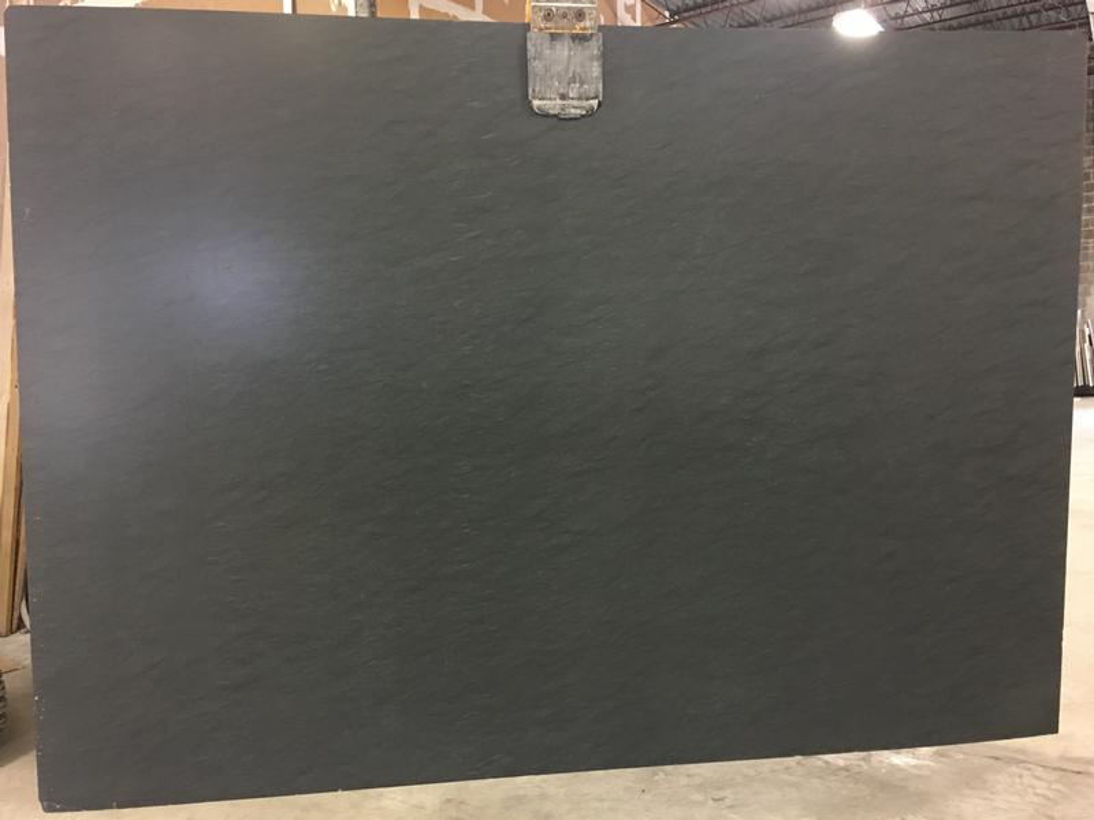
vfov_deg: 48.2
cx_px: 547
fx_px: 917
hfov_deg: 61.7
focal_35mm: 29
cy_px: 410
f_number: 2.2
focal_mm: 4.15
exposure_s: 1/15
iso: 80
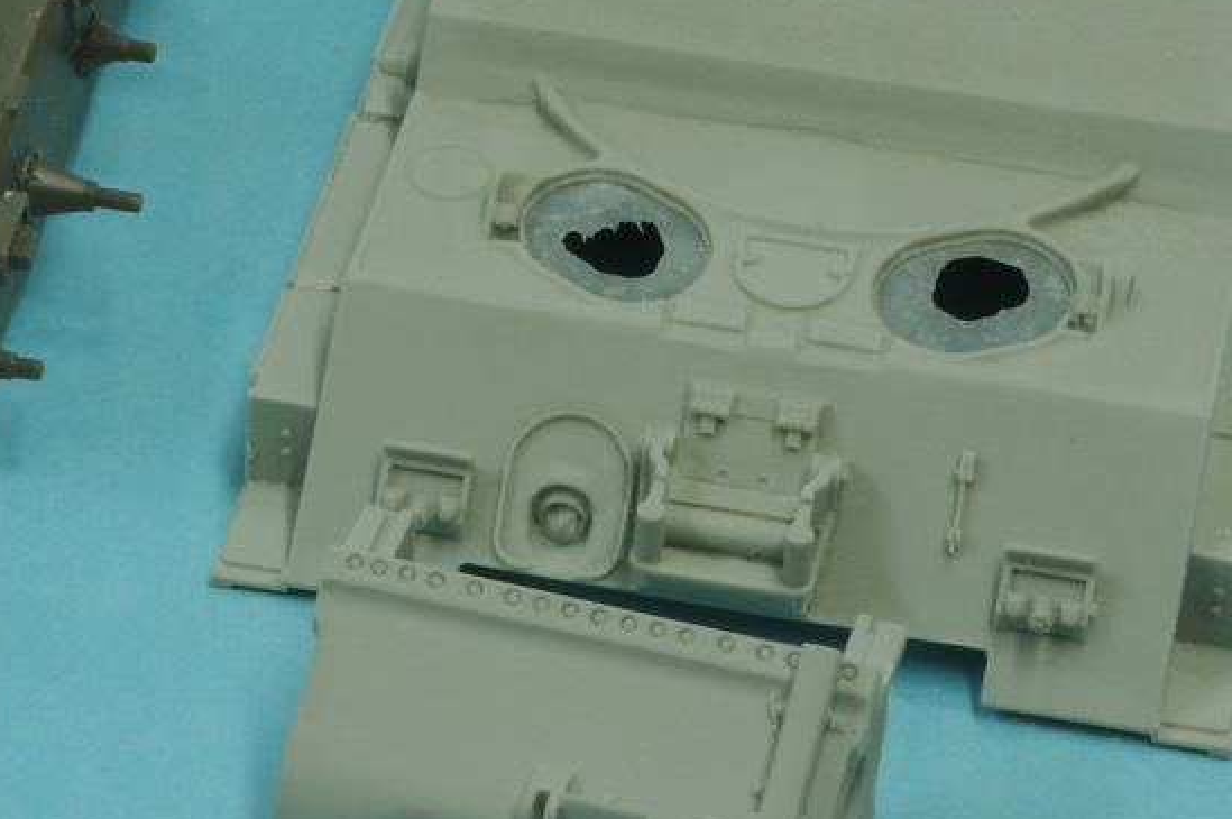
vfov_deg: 8.1
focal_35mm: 169
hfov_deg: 12.1
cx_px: 370
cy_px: 375
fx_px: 5778
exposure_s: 3
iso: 100
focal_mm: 39
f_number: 32
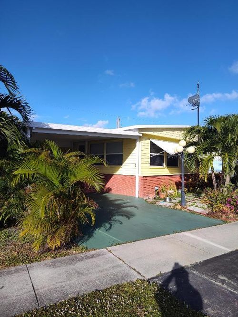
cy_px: 158
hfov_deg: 58.9
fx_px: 211
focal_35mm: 23
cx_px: 119
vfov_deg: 73.9
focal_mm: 5.56
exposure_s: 1/1674
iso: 100
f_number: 1.8
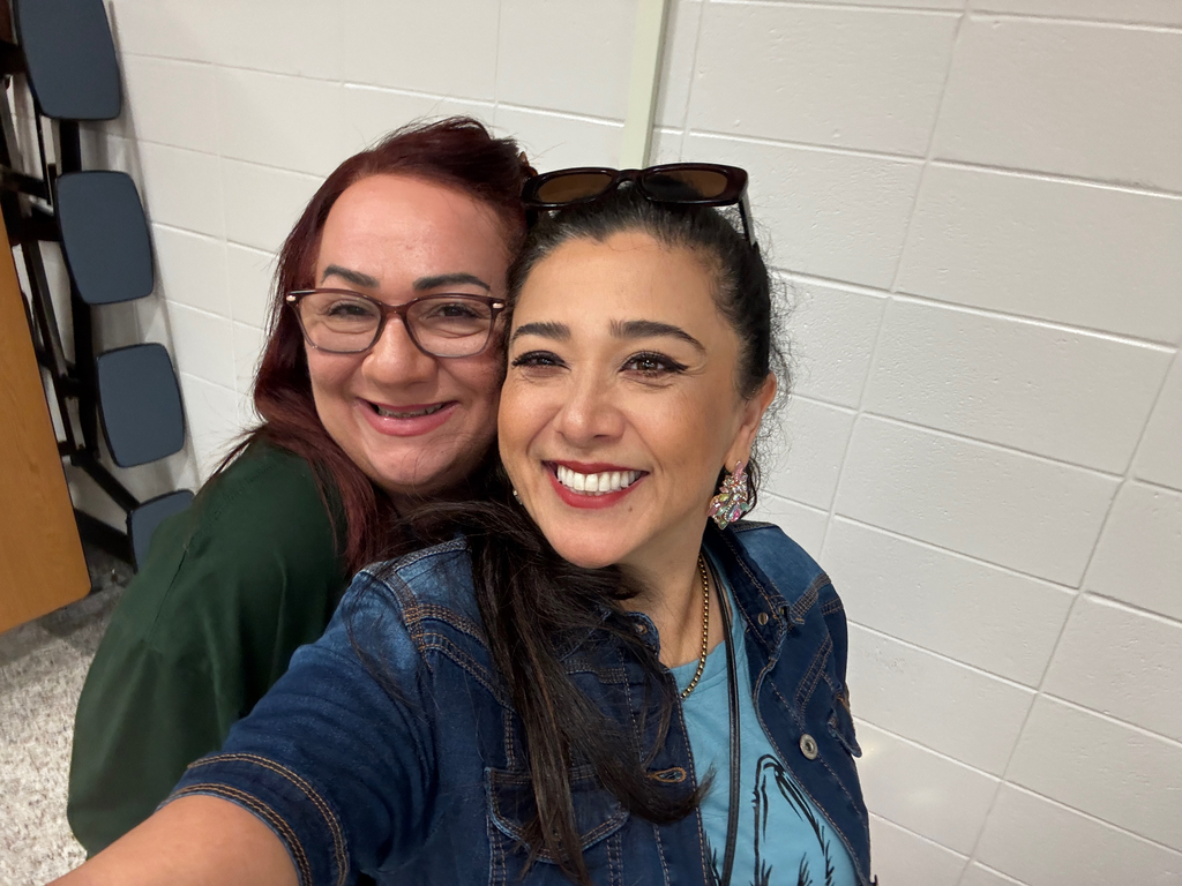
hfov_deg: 73.9
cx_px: 591
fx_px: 785
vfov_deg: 58.9
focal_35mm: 23
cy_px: 443
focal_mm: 2.69
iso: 250
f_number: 1.9
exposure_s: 1/40
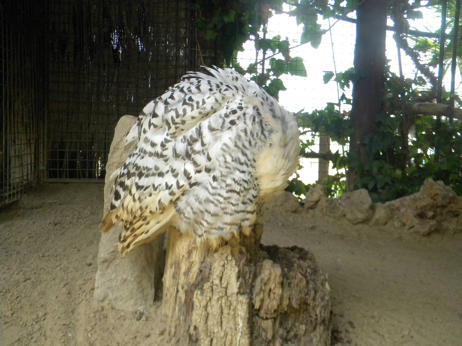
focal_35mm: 36
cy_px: 173
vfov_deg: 39.7
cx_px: 231
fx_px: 480
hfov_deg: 51.4
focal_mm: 6.4
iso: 400
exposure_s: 1/334
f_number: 3.7
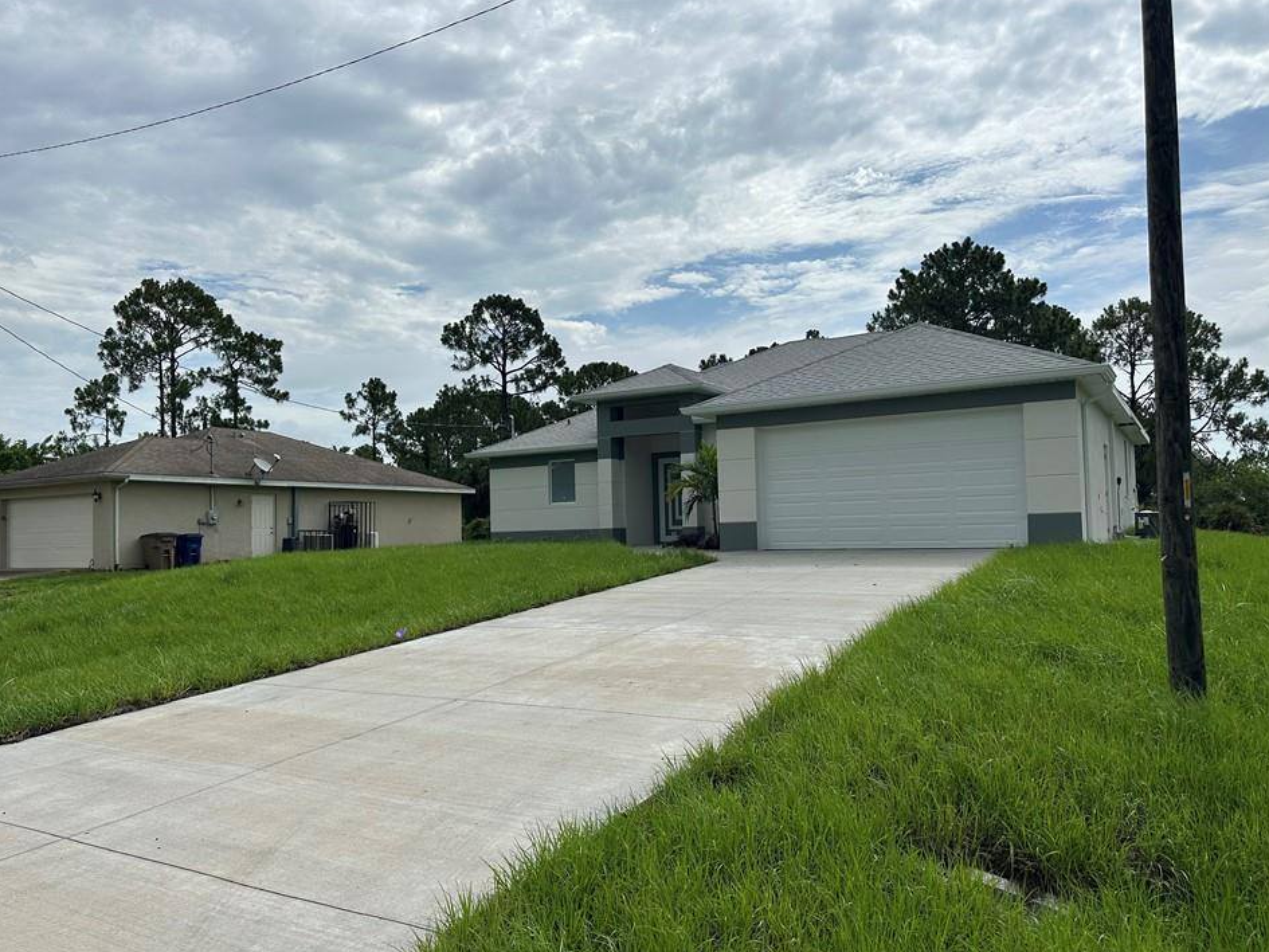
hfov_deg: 67.3
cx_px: 618
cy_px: 483
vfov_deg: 53.1
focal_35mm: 26
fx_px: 953
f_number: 1.78
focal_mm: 6.86
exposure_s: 1/10753
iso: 80
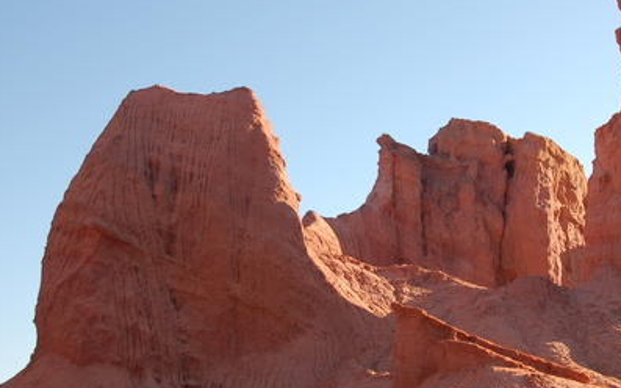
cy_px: 203
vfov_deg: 21.6
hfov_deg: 33.5
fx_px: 1015
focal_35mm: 60
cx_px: 446
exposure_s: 1/200
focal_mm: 26
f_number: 7.1
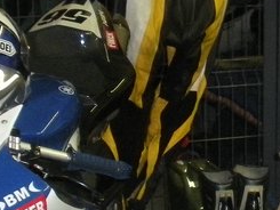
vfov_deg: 10.3
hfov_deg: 13.7
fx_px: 1157
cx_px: 255
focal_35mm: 143
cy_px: 172
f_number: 3.5
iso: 400
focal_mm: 6.3
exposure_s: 1/60
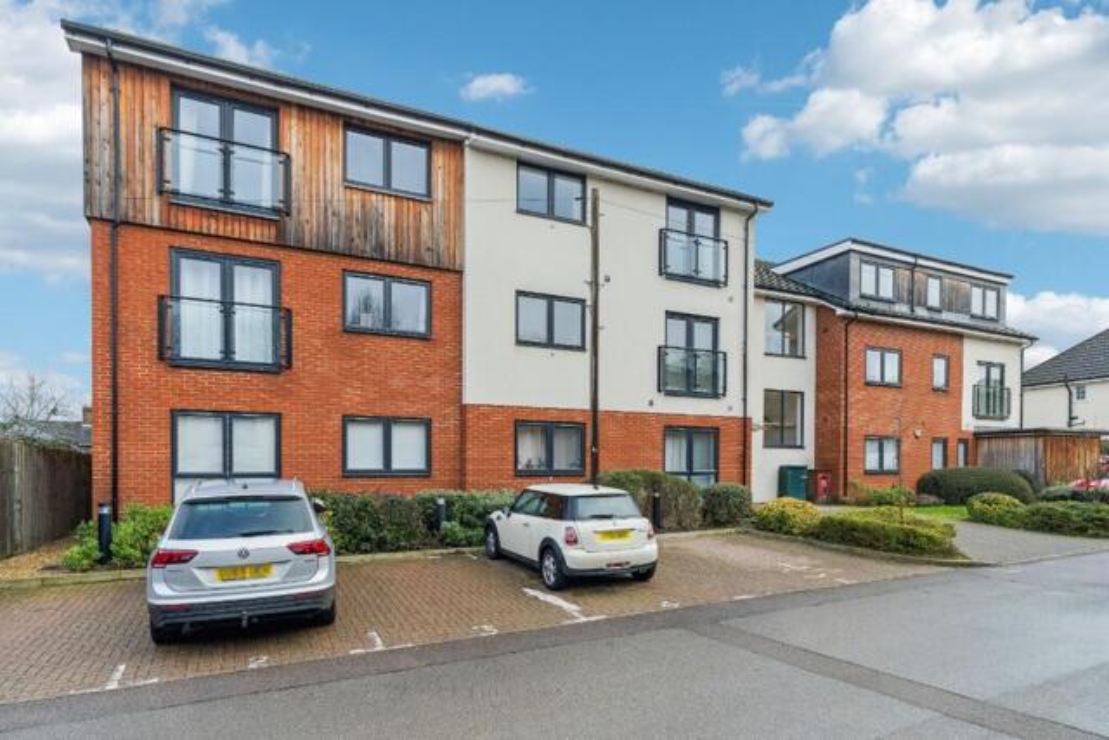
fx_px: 585
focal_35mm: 19
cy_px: 370
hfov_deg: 86.9
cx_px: 554
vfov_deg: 64.6
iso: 800
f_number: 6.3
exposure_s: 1/250
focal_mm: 19
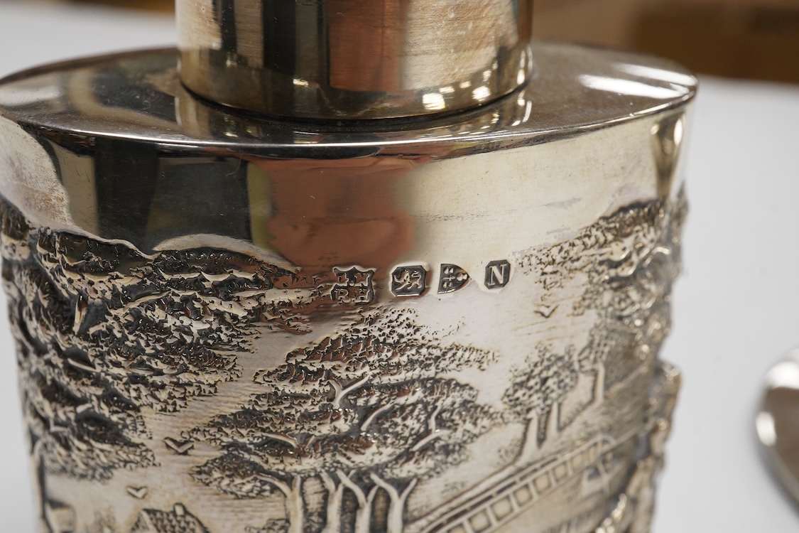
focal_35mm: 45
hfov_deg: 43.6
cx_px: 400
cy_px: 266
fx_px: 999
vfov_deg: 29.9
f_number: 20
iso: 2500
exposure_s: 1/100
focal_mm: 30
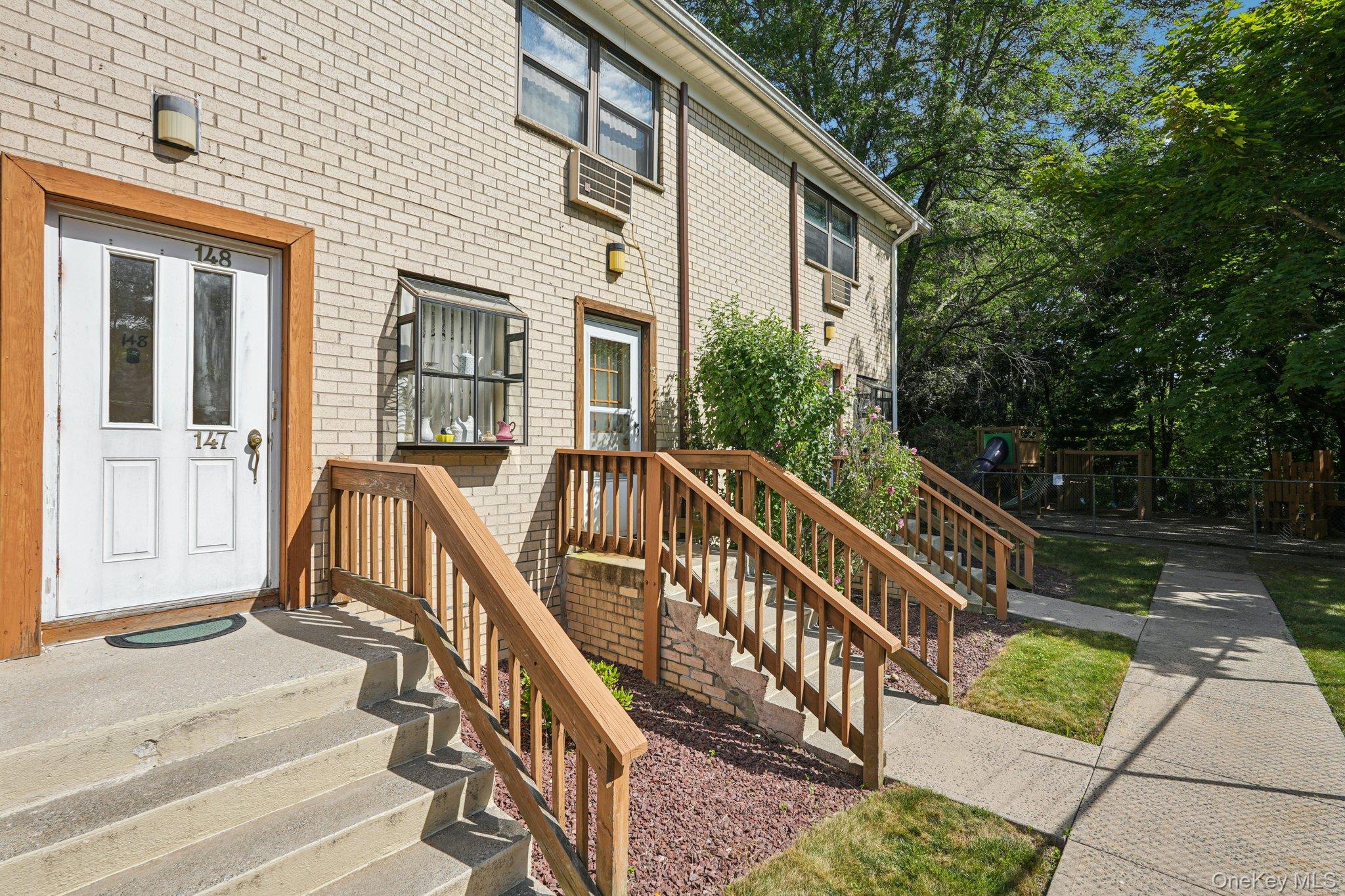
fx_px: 598
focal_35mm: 16
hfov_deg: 96.7
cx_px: 672
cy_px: 448
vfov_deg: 73.7
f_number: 7.1
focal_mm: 16
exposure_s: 1/320
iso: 100
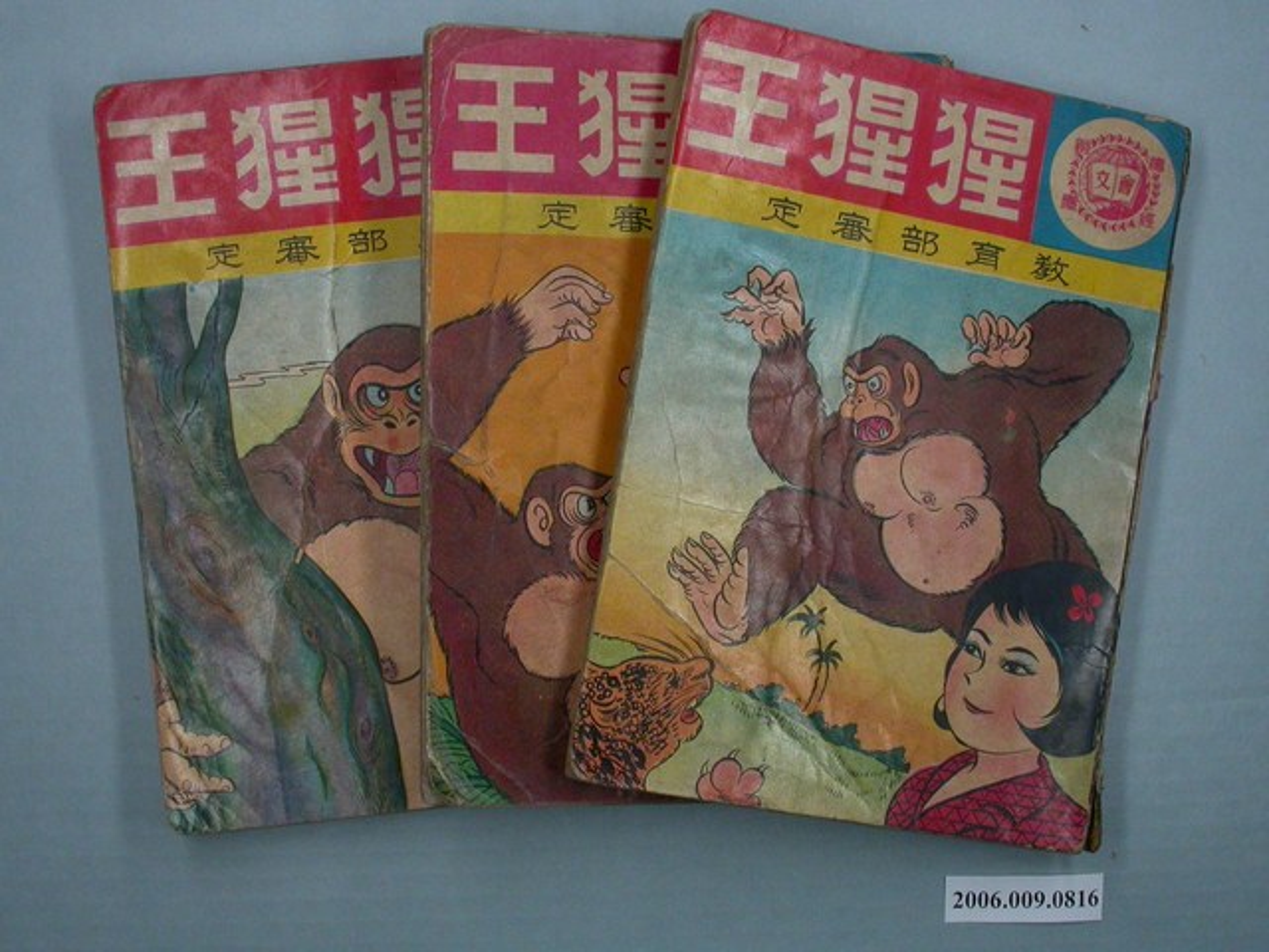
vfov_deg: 30.3
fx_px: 1760
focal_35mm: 48
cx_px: 634
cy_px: 476
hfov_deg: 39.7
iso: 200
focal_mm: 10
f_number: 6.4
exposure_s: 1/30
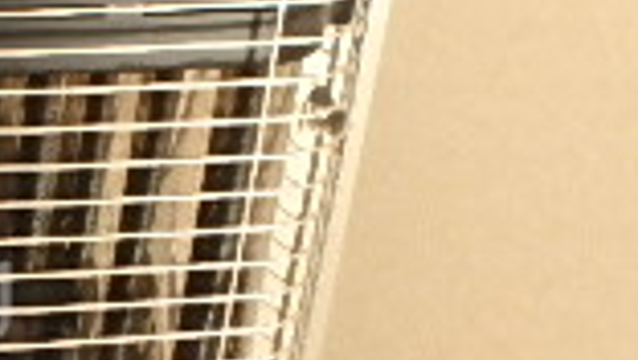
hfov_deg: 20.3
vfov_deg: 12.8
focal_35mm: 94
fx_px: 1591
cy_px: 290
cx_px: -245
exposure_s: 1/30
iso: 200
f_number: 3.5
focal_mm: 3.7
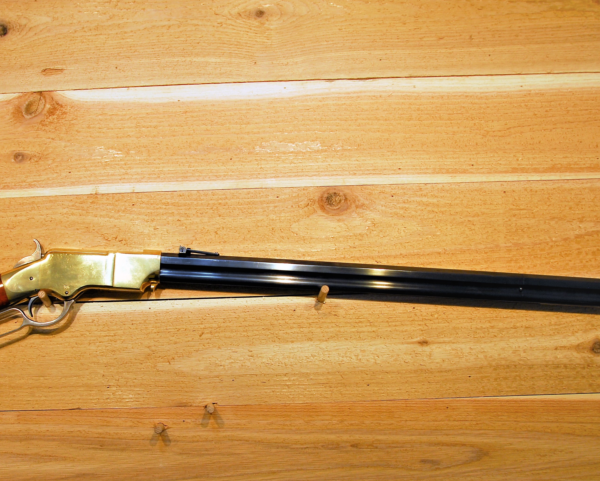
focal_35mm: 45
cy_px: 282
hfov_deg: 40.8
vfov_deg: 33.6
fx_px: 794
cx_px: 196
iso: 200
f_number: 5.6
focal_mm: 21
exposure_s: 1/90
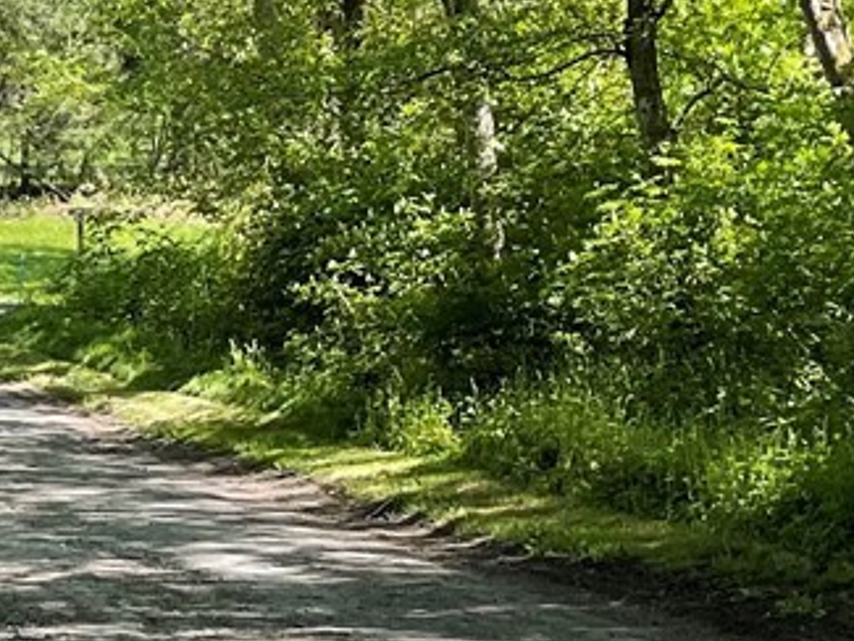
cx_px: 279
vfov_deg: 12.1
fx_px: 3036
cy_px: 381
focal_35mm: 123
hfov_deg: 16.0
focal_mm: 5.1
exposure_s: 1/455
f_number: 1.6
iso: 32
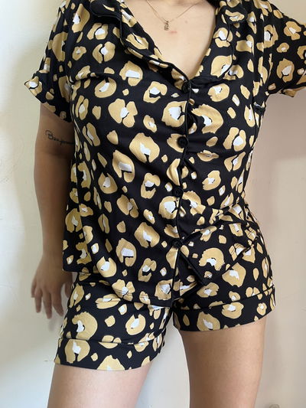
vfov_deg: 67.3
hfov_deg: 53.1
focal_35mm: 26
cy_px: 204
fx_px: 306
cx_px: 153
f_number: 1.6
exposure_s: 1/73
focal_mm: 5.1
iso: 125
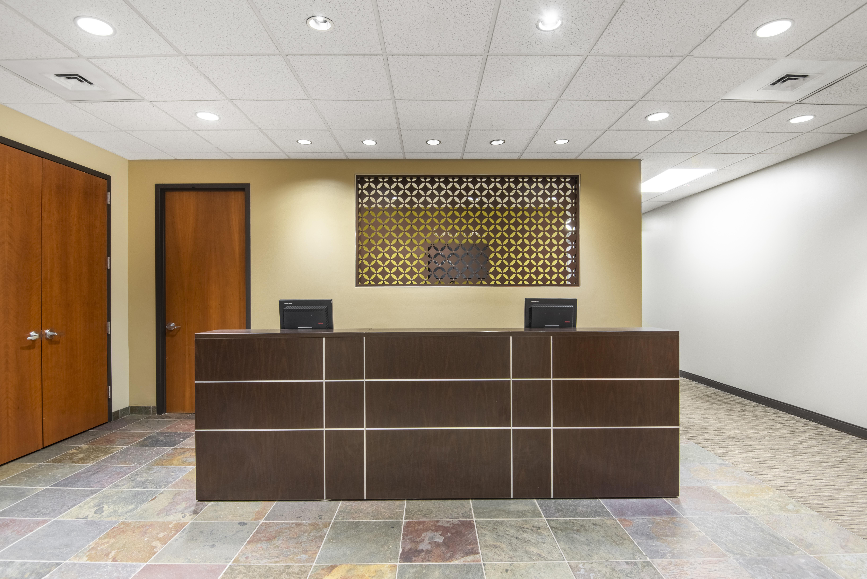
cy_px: 290
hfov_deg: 90.0
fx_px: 434
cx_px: 434
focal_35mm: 18
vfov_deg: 67.4
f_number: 11
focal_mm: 18
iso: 200
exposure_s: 1/13
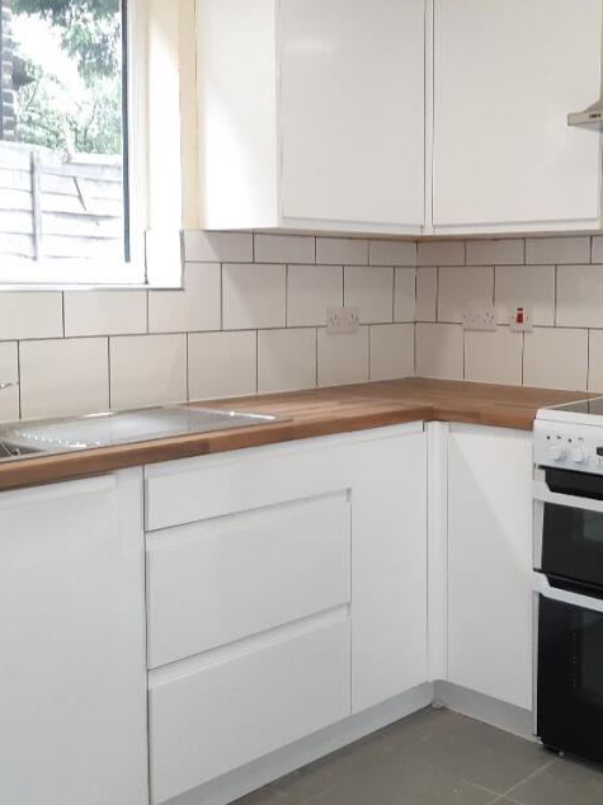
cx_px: 433
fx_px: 976
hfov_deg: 33.8
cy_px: 338
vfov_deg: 44.7
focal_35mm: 42
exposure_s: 1/50
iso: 100
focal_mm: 3.93
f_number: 1.7
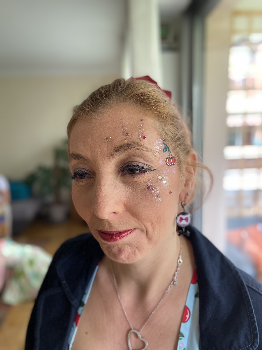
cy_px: 175
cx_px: 131
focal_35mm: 26
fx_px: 262
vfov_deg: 67.3
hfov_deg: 53.1
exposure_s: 1/60
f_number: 1.8
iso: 200
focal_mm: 4.25
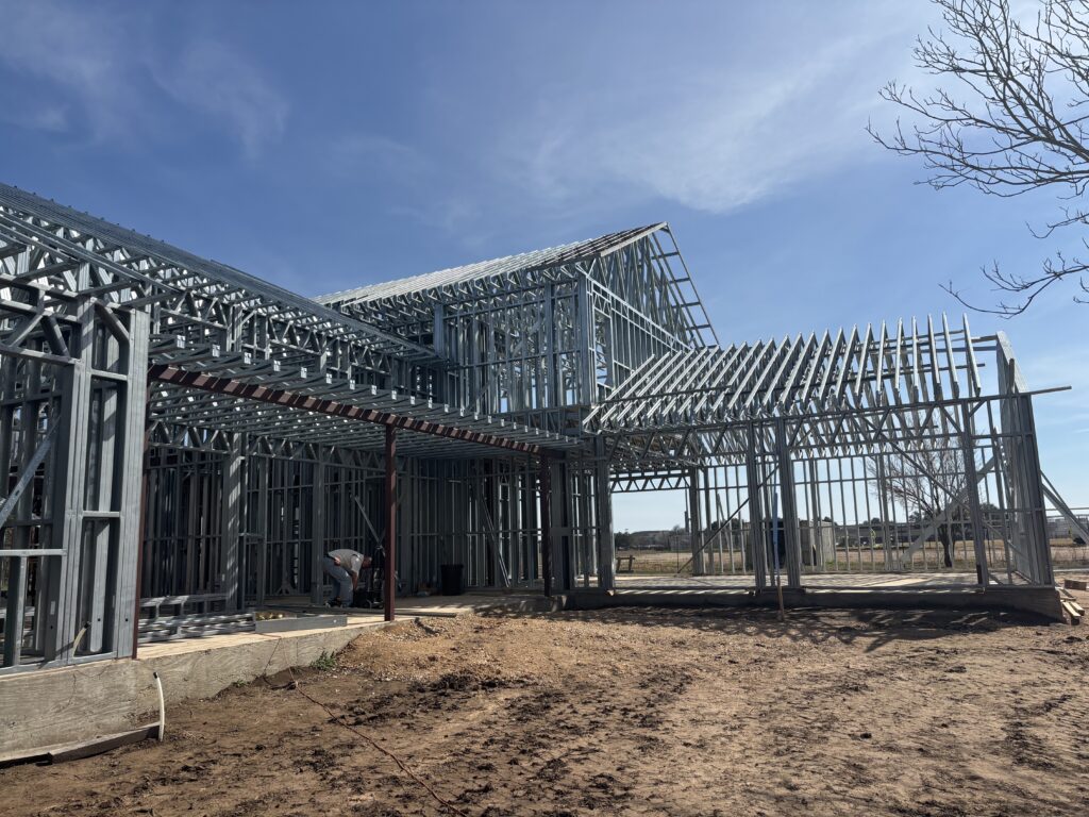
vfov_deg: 53.1
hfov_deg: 67.3
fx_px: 818
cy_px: 408
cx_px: 544
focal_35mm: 26
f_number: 1.6
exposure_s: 1/5348
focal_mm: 5.96
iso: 50
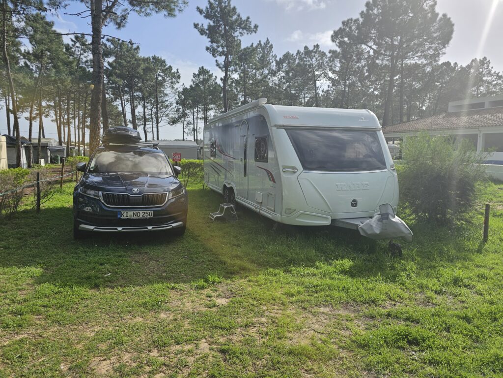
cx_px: 252
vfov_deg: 58.9
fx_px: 334
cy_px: 189
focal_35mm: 23
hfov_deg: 73.9
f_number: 1.7
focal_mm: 6.3
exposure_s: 1/1488
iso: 16
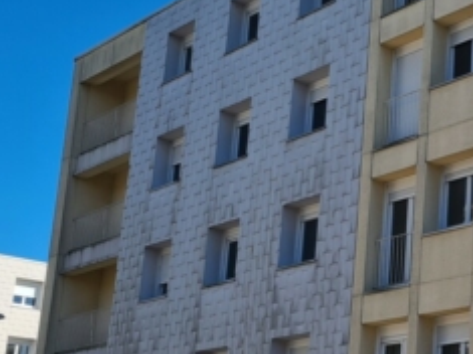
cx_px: 551
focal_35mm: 85
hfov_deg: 21.5
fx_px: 1161
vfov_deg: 17.3
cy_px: 237
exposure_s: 1/3184
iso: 50
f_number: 1.8
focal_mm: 5.4
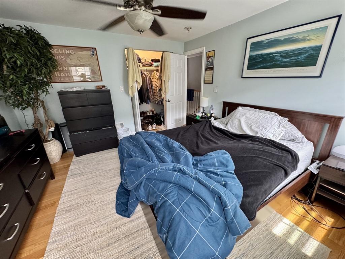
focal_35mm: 14
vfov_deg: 85.7
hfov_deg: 102.1
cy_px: 130
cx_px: 172
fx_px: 140
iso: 250
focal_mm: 2.22
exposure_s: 1/60
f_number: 2.2
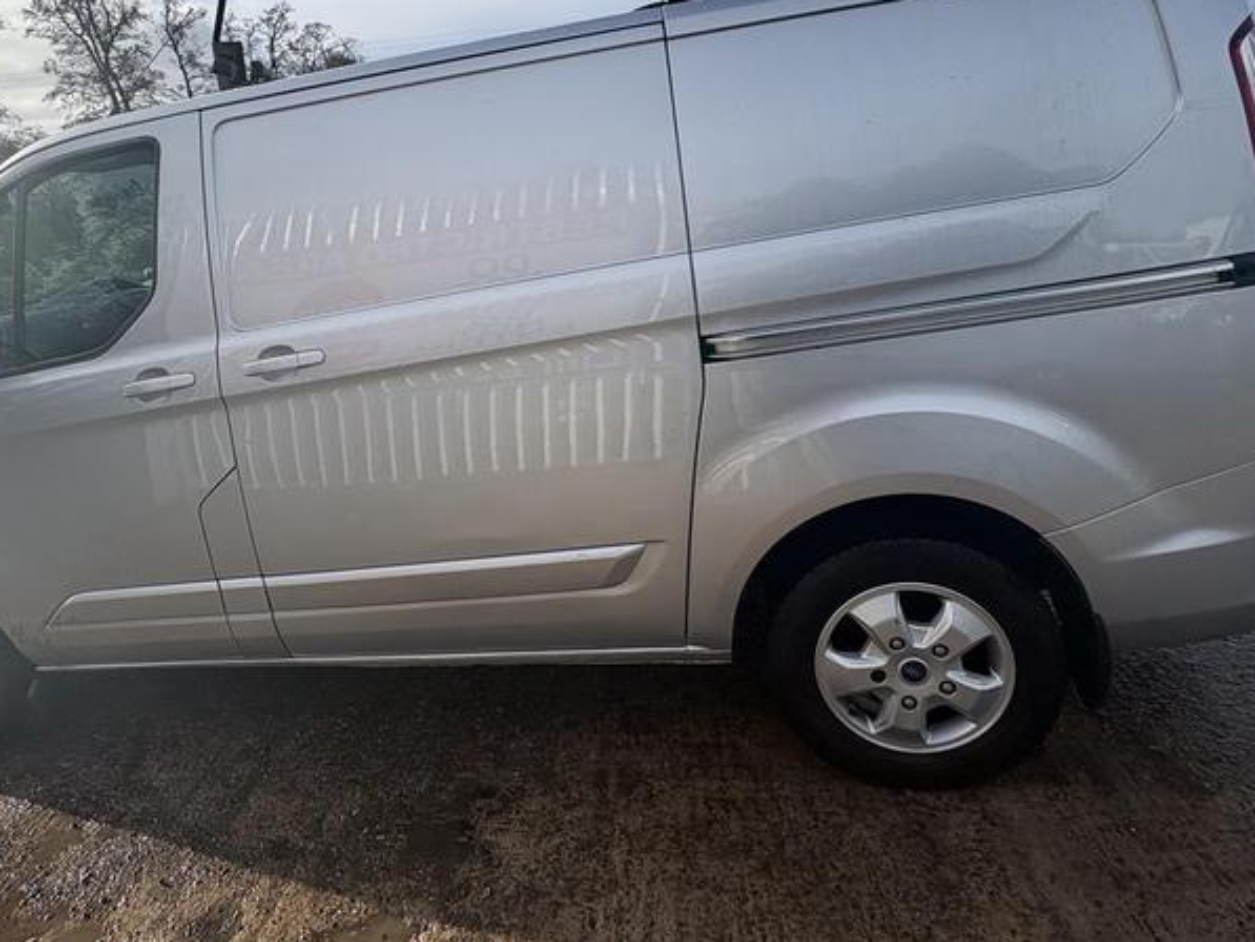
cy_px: 328
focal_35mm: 21
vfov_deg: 62.2
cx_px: 513
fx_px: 762
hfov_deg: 78.2
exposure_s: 1/1256
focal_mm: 2.22
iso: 50
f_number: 2.2
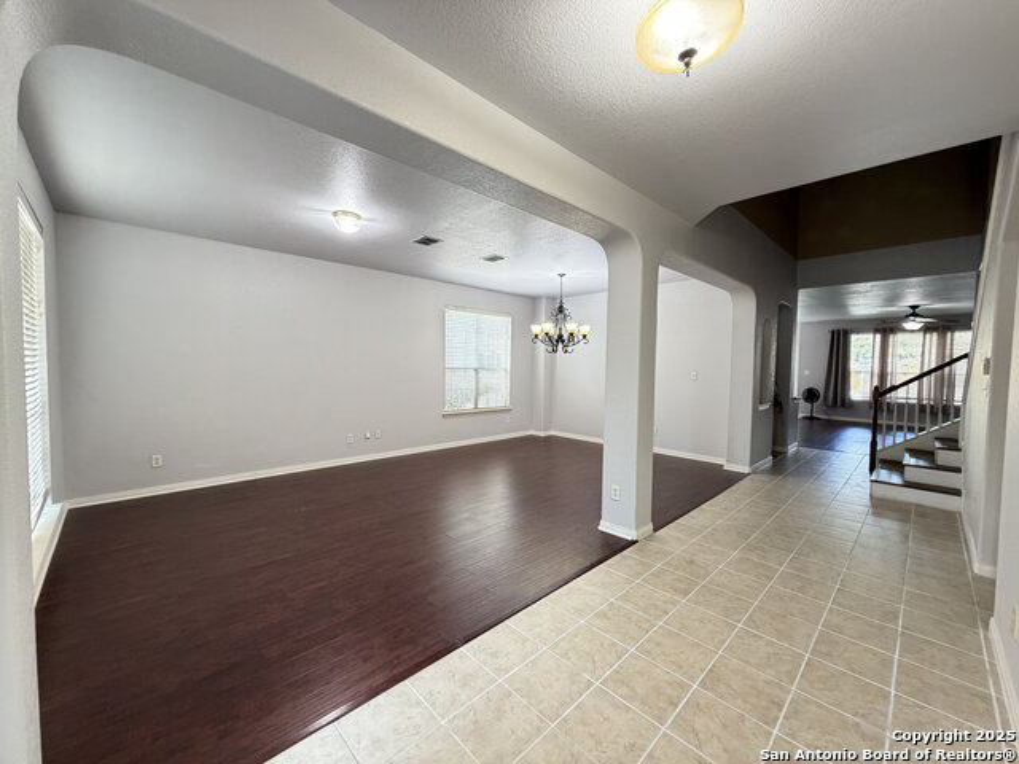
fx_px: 412
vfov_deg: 85.7
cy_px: 382
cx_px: 510
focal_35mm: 14
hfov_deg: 102.1
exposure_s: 1/60
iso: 320
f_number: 2.2
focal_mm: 2.22
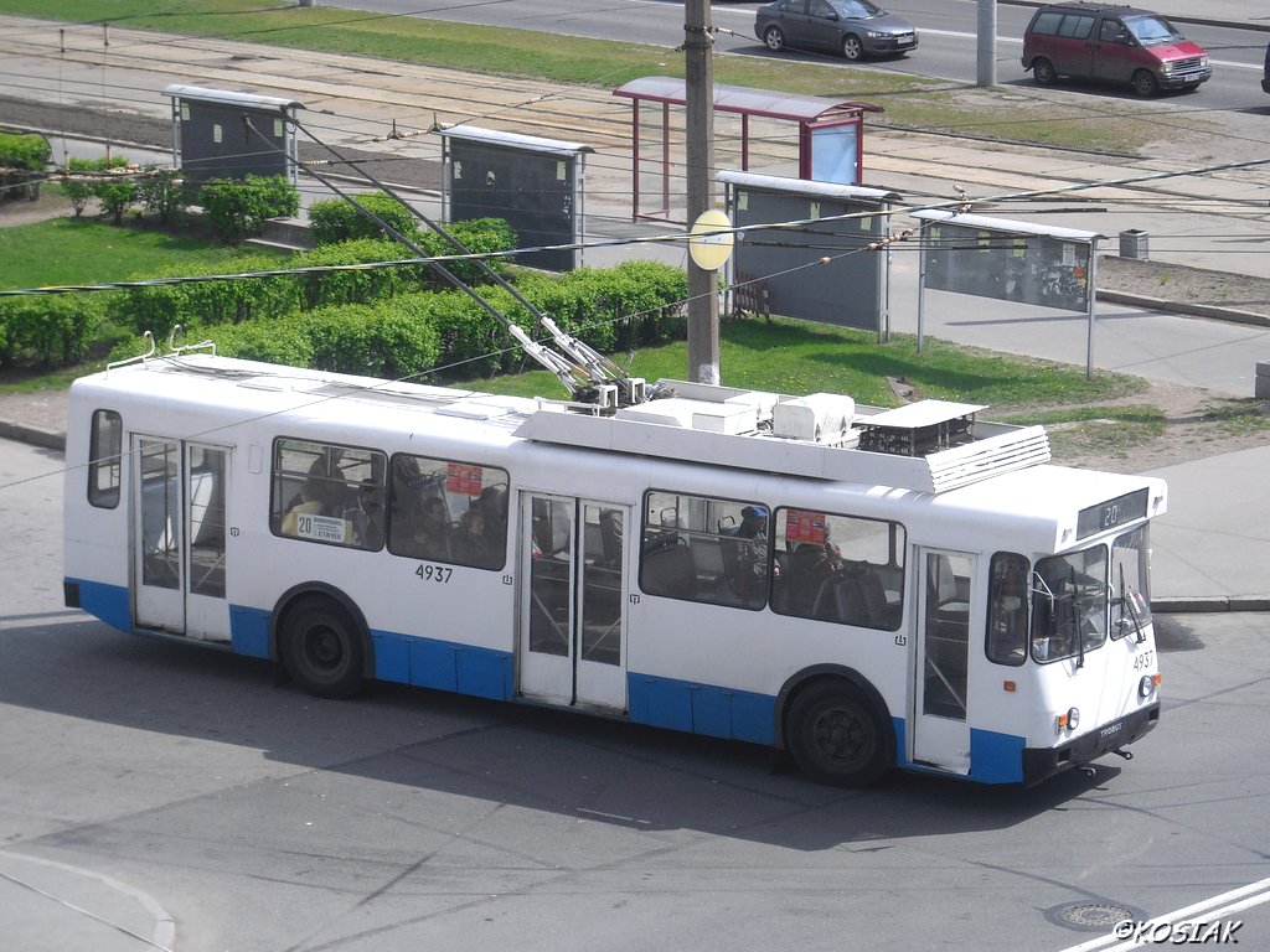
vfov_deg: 13.1
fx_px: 4146
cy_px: 476
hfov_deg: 17.4
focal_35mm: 113
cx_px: 635
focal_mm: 18.6
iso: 64
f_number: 5.2
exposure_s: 1/320
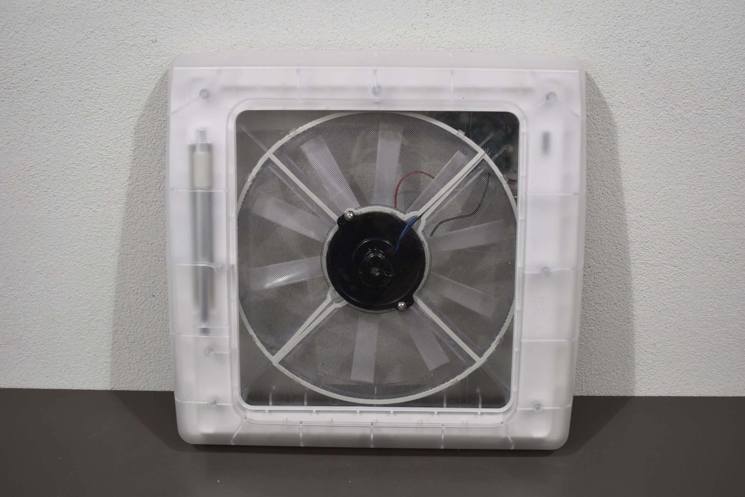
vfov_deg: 29.9
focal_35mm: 45
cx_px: 372
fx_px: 931
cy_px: 248
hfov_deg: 43.6
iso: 400
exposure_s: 1/125
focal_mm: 30
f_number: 5.6
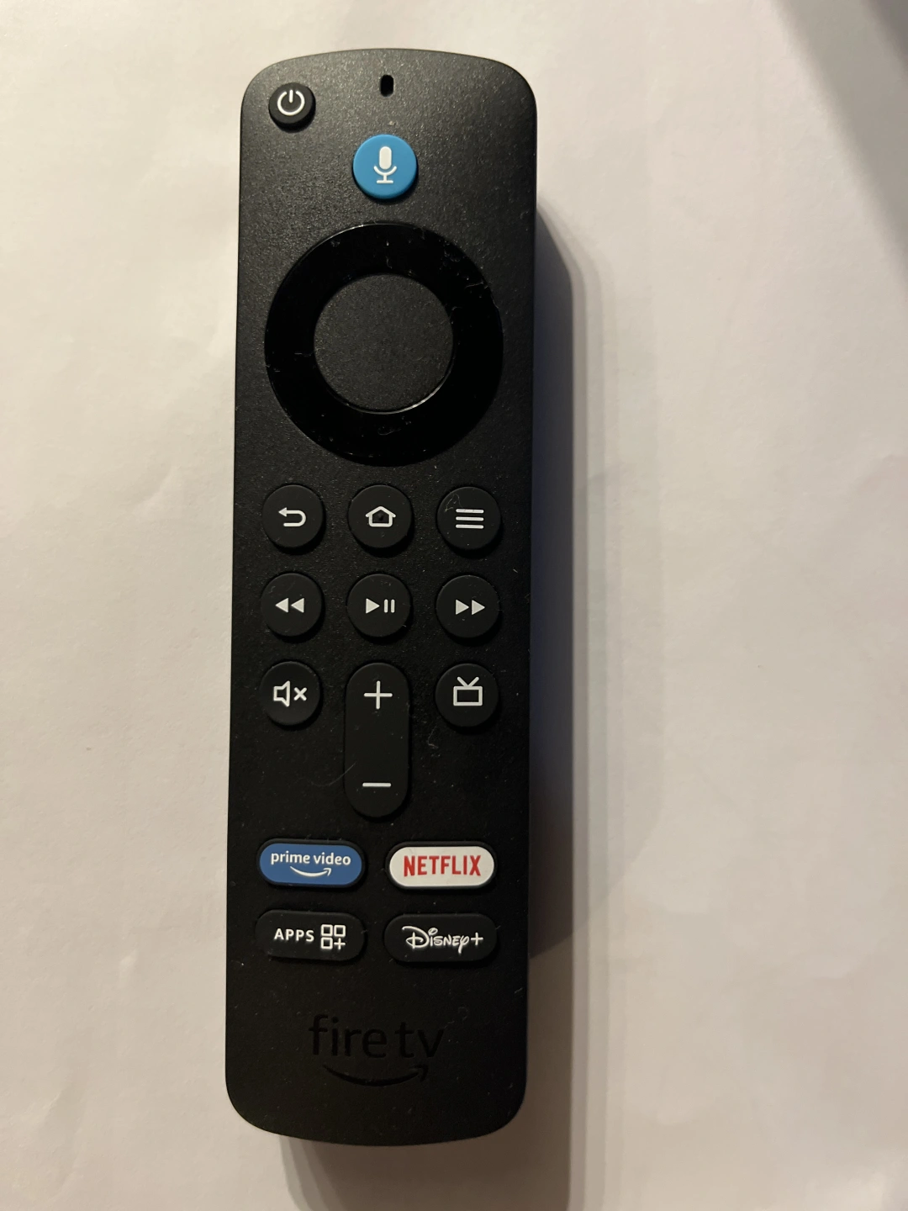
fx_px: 909
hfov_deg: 53.1
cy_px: 606
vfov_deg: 67.3
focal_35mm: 26
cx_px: 454
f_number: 1.6
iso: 400
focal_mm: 5.1
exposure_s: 1/33
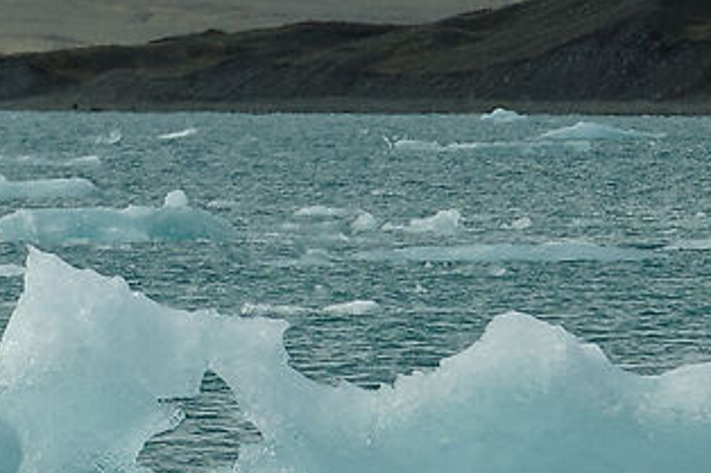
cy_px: -874
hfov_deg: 1.4
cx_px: -1499
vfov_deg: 0.9
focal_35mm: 1521
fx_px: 30023
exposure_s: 1/900
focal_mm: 132.9
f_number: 7.1
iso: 200
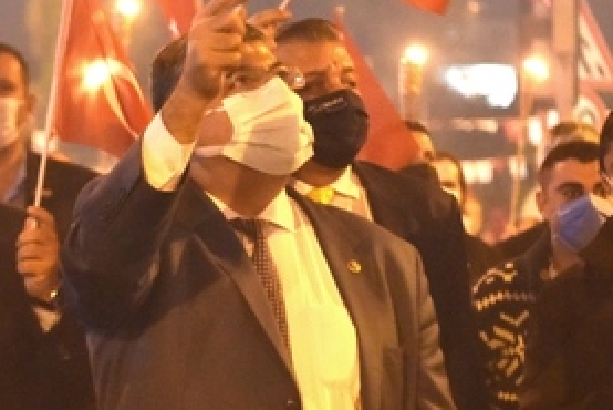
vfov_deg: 7.7
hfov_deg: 11.5
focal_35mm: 179
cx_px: 241
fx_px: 3049
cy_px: 299
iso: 5000
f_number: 2.8
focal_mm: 62
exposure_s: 1/125
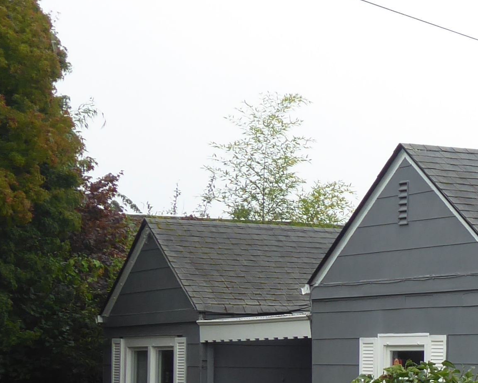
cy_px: 339
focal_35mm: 136
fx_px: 1924
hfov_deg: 13.3
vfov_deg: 11.3
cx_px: 732
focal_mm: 7.2
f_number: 3.8
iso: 80
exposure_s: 1/100
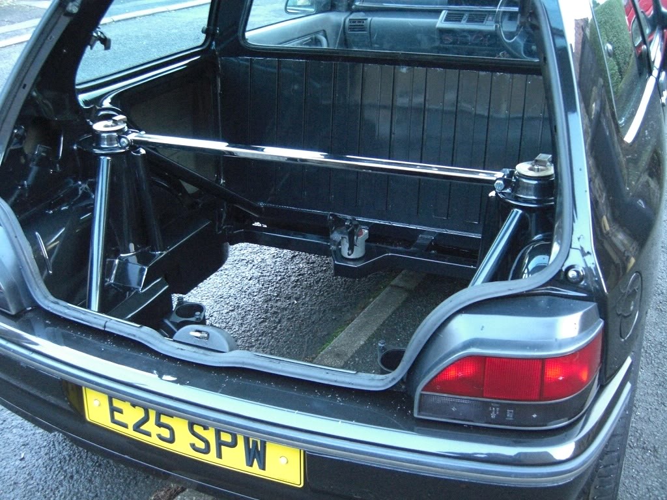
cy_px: 250
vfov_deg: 37.7
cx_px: 334
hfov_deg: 49.0
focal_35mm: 38
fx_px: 732
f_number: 2.8
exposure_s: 1/50
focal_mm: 7.9
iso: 800
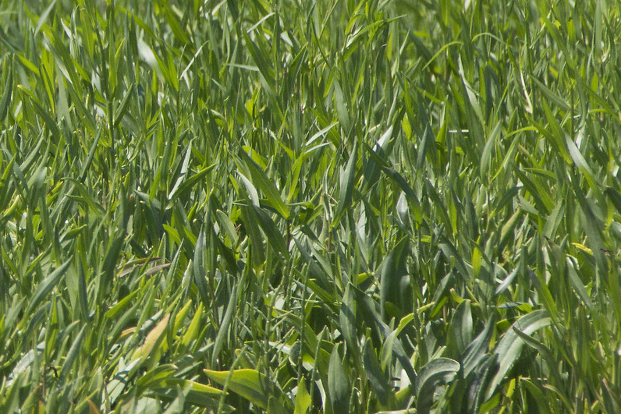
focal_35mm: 2714
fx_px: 46822
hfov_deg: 0.8
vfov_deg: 0.5
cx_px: -197
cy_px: 128
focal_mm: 600
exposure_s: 1/800
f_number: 11
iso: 400
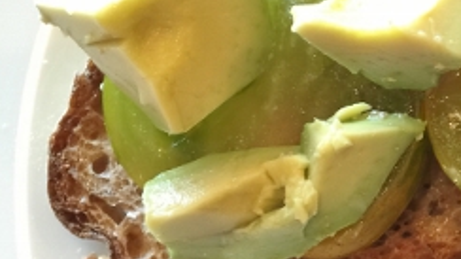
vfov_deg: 14.4
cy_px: 42
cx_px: 595
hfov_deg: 22.9
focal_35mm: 83
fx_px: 1014
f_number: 2.2
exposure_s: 1/15
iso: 32
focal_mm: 4.15
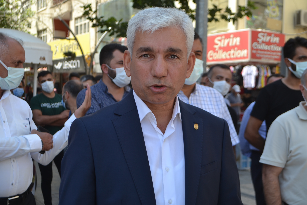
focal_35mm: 52
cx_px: 154
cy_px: 102
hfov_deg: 37.9
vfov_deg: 25.8
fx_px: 448
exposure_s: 1/160
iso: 100
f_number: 5.6
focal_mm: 35
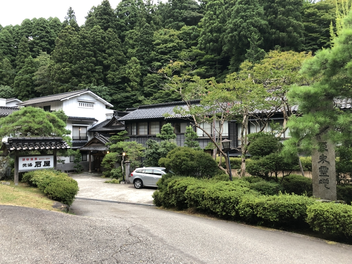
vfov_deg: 49.7
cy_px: 132
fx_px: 285
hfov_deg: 63.4
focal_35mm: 28
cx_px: 176
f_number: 1.8
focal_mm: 4
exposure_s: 1/20
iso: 40
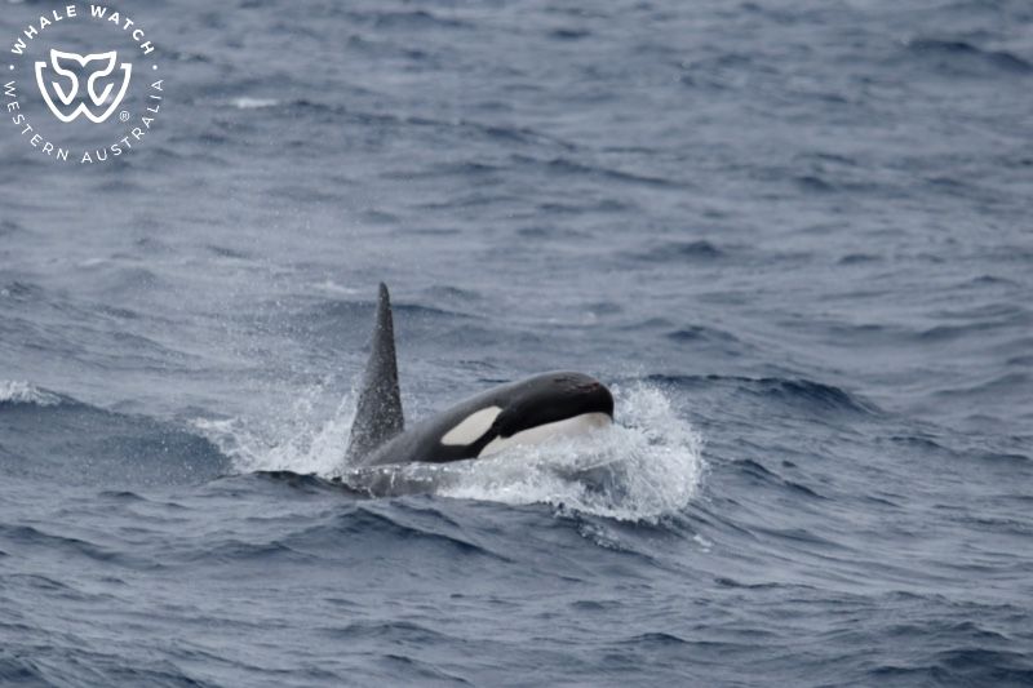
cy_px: 344
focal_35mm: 500
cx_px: 516
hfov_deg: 4.1
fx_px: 14343
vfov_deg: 2.7
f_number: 6.3
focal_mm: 500
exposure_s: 1/8000
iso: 720
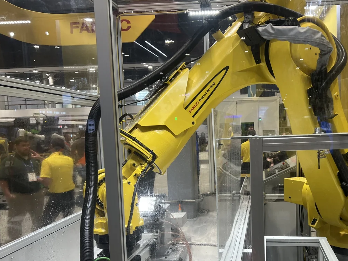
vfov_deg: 38.5
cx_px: 238
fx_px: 372
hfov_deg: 49.1
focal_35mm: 37
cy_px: 161
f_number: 1.5
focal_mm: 5.7
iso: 100
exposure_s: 1/121
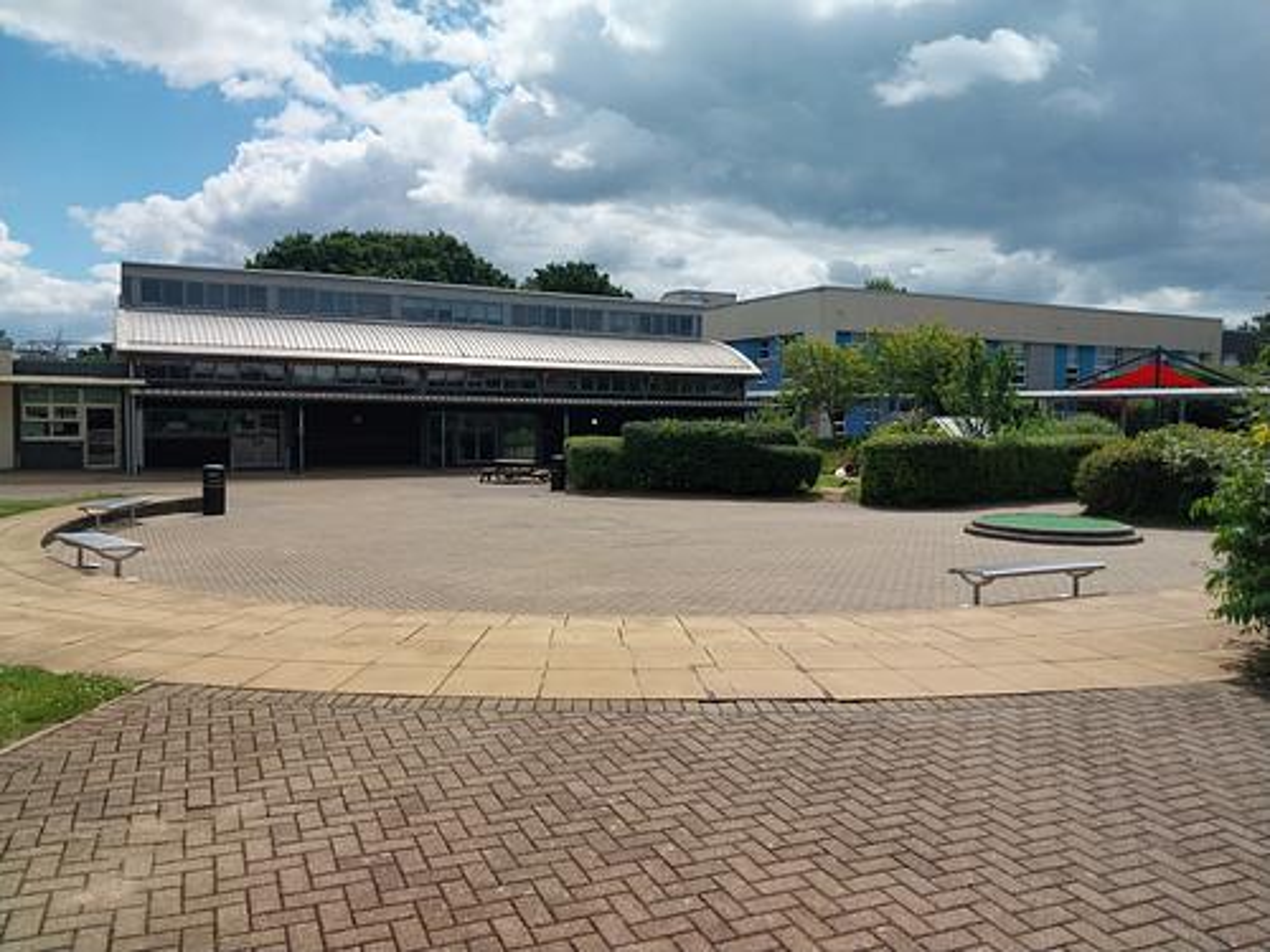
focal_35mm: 26
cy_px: 476
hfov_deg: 67.3
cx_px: 635
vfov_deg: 53.1
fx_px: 954
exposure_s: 1/30
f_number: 1.8
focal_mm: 4
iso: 20
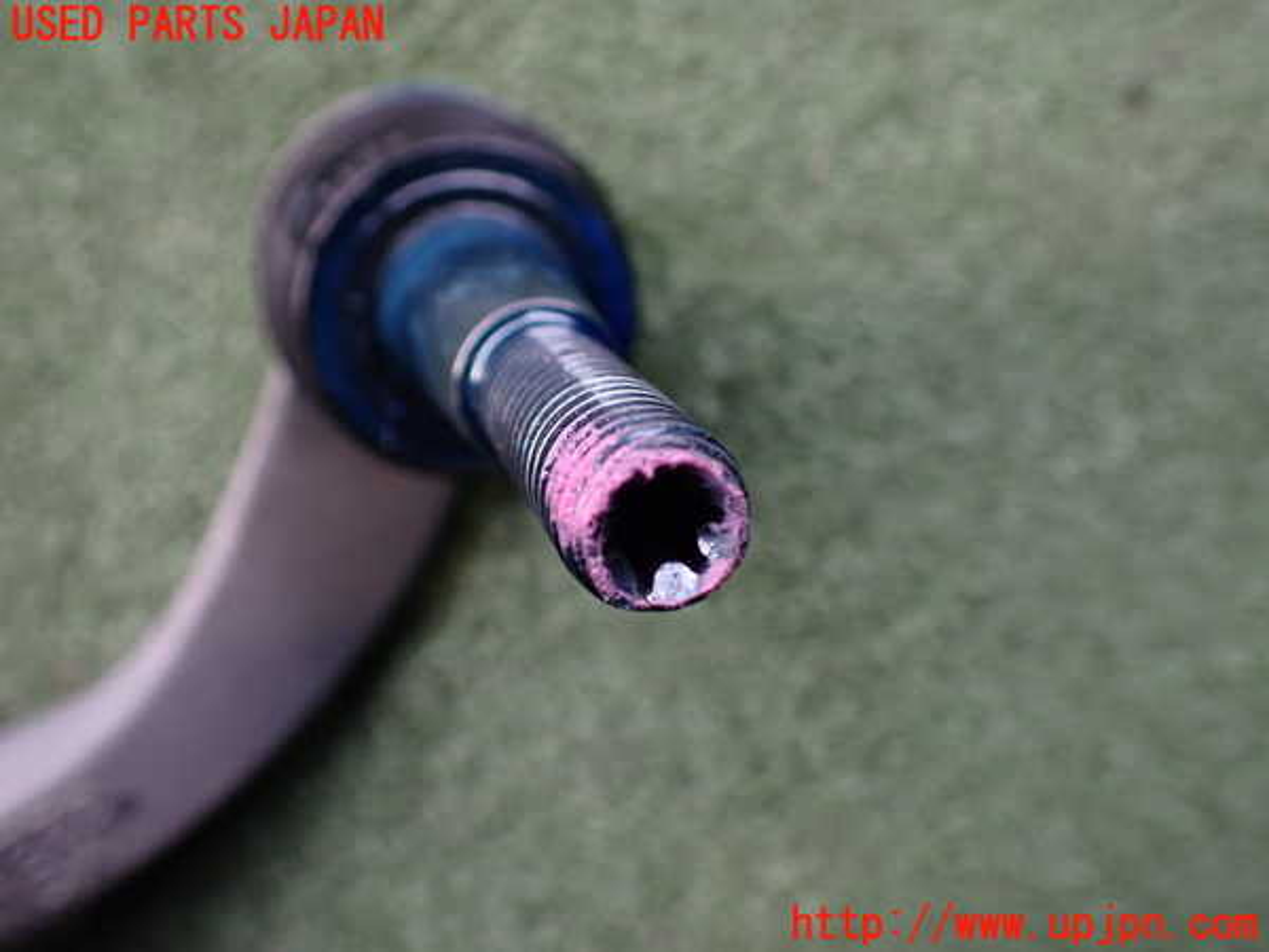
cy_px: 476
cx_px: 634
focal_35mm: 30
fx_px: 1100
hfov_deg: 60.0
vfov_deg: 46.8
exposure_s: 1/125
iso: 200
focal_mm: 5.4
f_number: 2.3
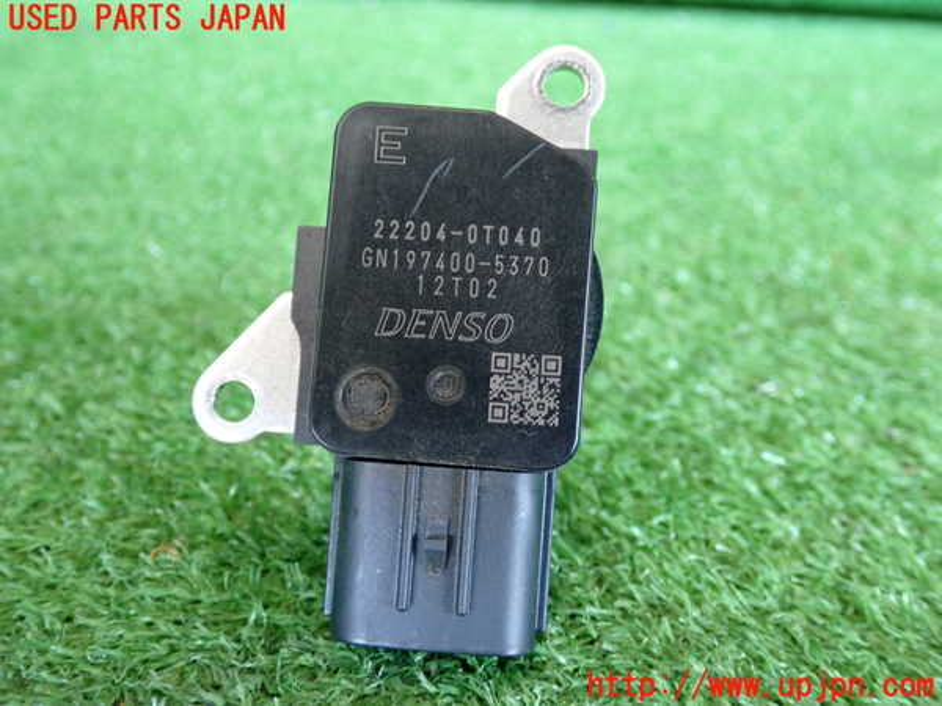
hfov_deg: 49.0
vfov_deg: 37.7
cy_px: 353
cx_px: 471
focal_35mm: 38
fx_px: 1034
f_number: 2.7
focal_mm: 6.83
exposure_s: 1/40
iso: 400
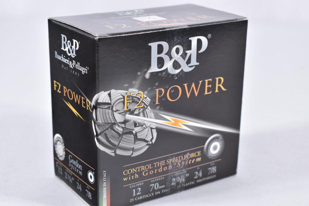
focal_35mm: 72
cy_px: 103
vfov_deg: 18.9
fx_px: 618
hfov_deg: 28.1
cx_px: 154
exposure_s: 1/40
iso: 640
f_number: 5.3
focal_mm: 48
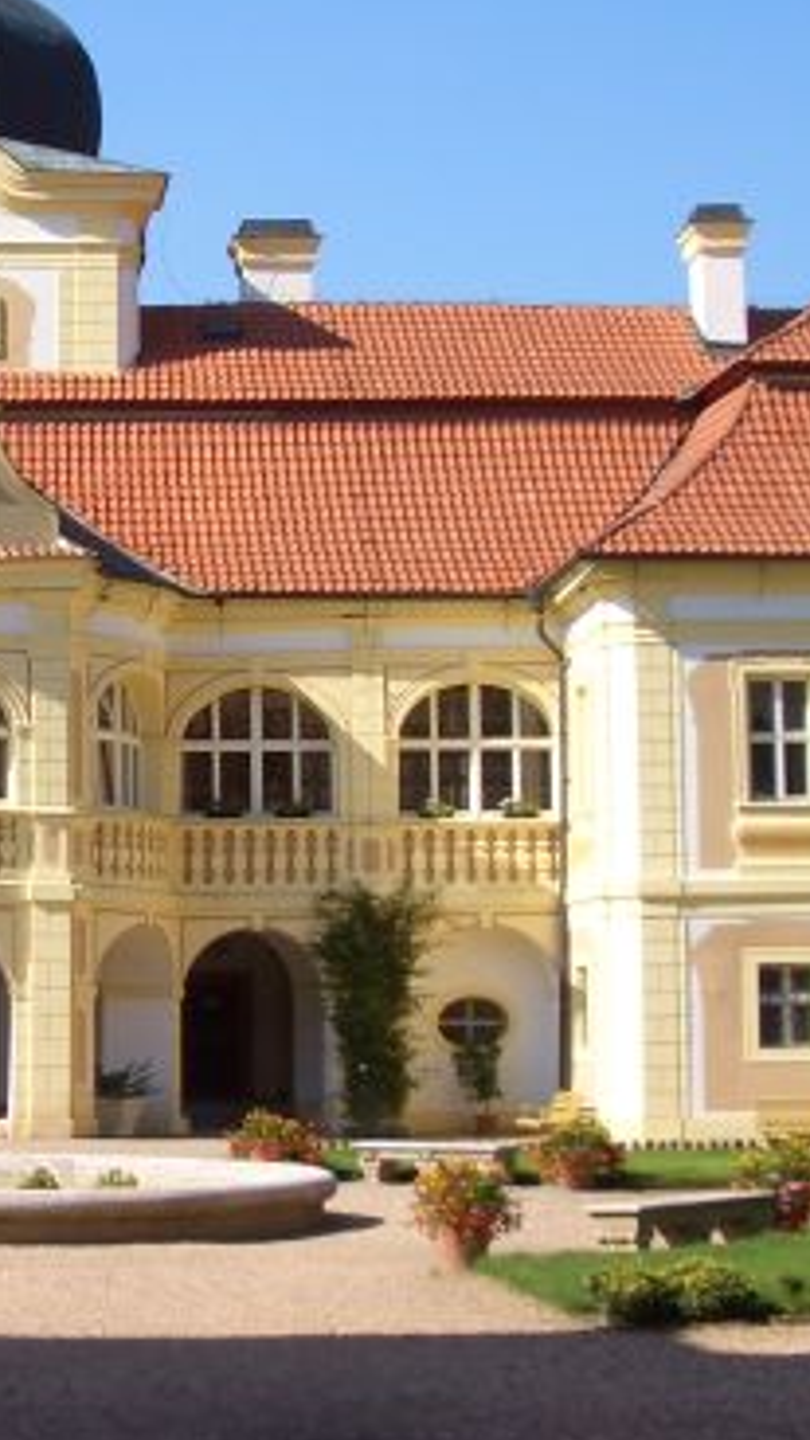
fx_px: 3169
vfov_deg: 25.5
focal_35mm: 83
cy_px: 571
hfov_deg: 14.2
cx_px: -86
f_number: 4.3
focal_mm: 5.8
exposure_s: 1/320
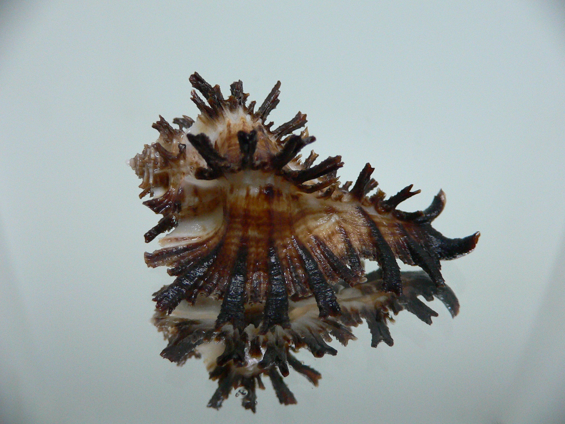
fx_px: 571
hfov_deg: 52.6
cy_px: 212
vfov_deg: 40.7
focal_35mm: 35
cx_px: 282
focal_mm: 4.6
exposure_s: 1/40
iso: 200
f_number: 2.8
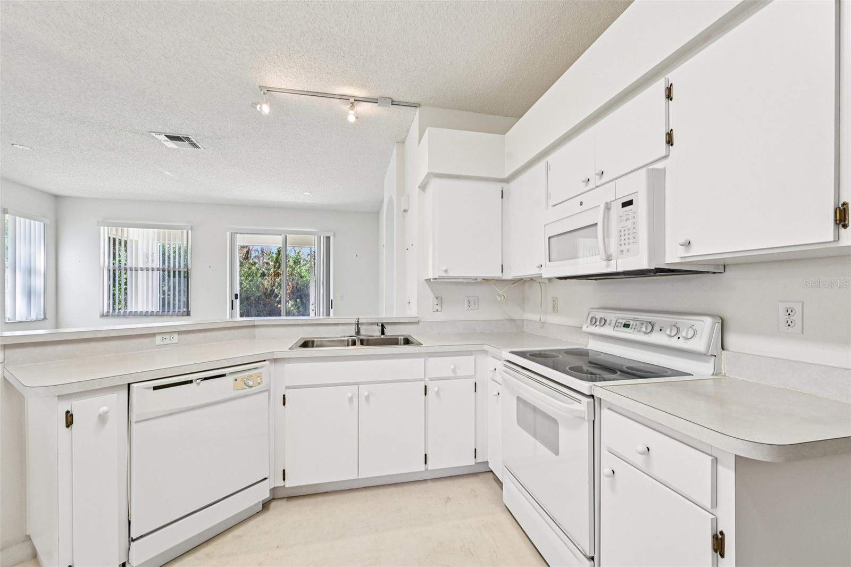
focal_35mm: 14
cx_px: 426
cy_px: 284
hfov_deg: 104.3
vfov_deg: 81.2
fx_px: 331
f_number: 8
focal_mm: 14
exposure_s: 1/50
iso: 400
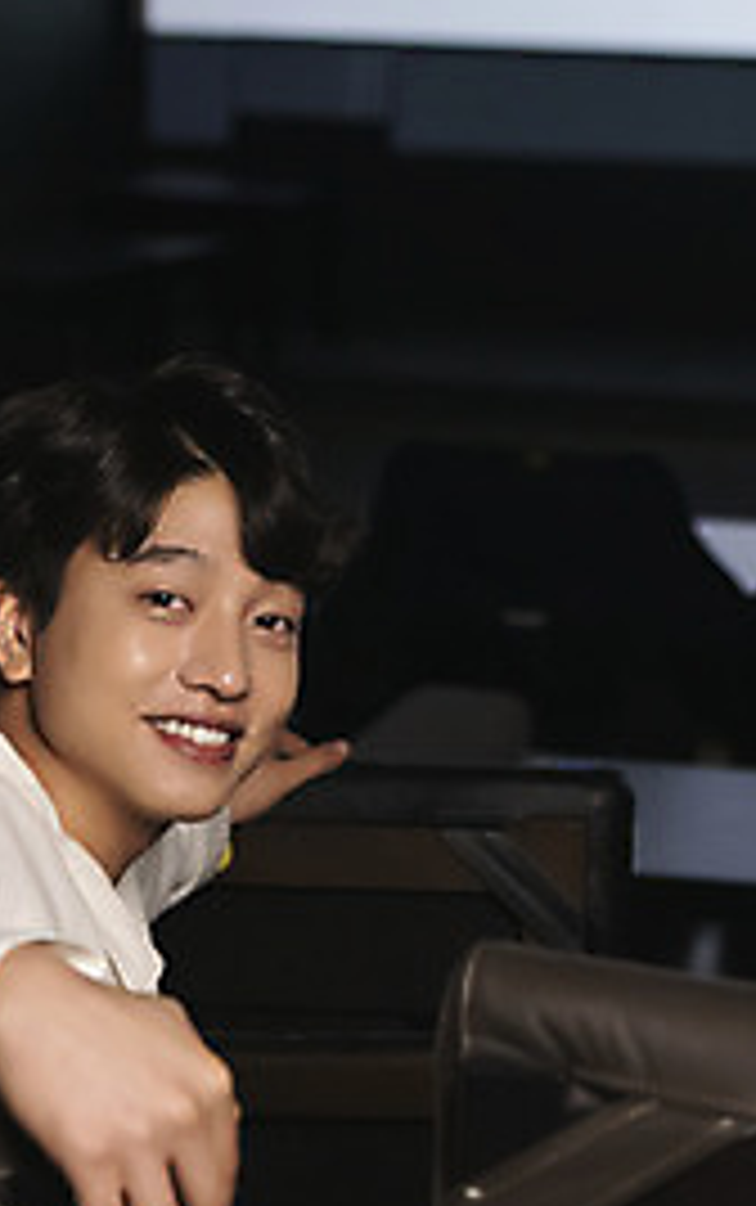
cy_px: 338
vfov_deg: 18.2
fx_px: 3750
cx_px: 756
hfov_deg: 11.4
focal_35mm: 114
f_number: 2.8
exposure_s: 1/50
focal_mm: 50
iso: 1600
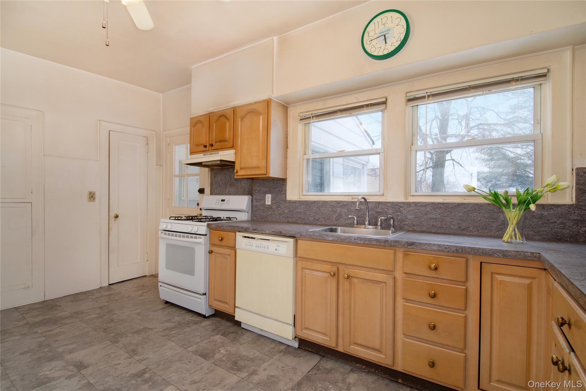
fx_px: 269
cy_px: 196
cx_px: 293
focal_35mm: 16
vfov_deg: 72.0
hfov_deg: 95.0
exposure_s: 1/50
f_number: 11
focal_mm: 11
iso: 640
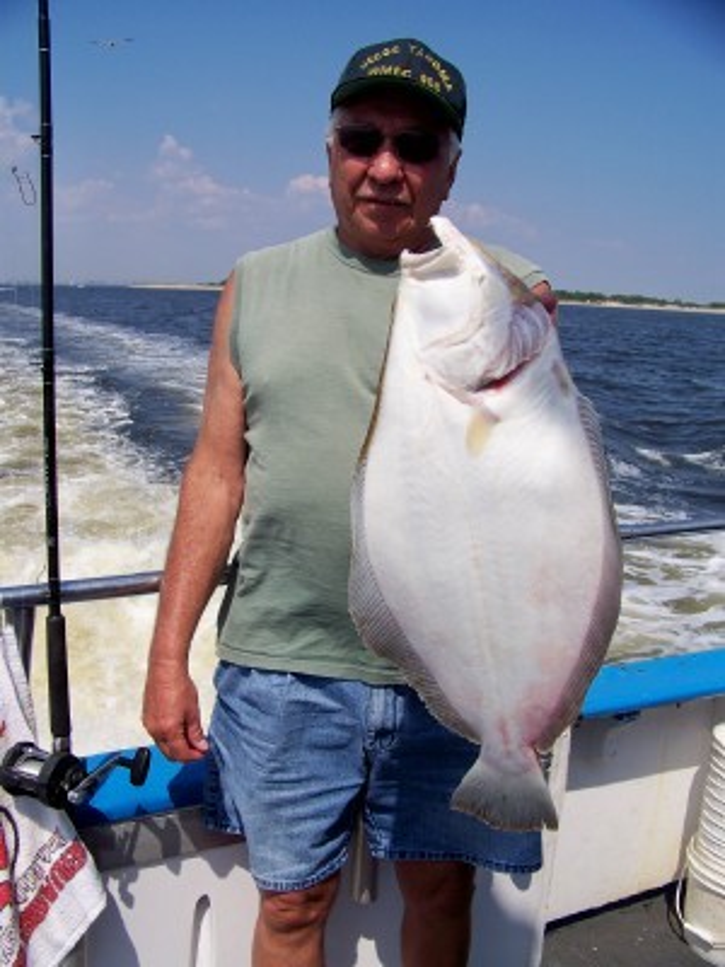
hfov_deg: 39.7
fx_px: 1005
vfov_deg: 51.4
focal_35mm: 36
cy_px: 484
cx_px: 362
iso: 64
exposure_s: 1/800
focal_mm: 5.85
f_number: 4
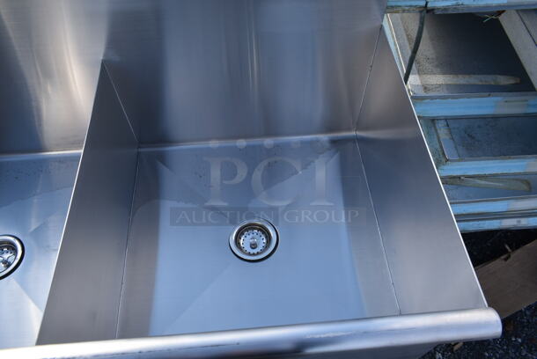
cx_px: 268
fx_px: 403
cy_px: 180
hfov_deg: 67.3
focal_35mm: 27
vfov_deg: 48.0
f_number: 6.3
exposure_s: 1/160
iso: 100
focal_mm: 18
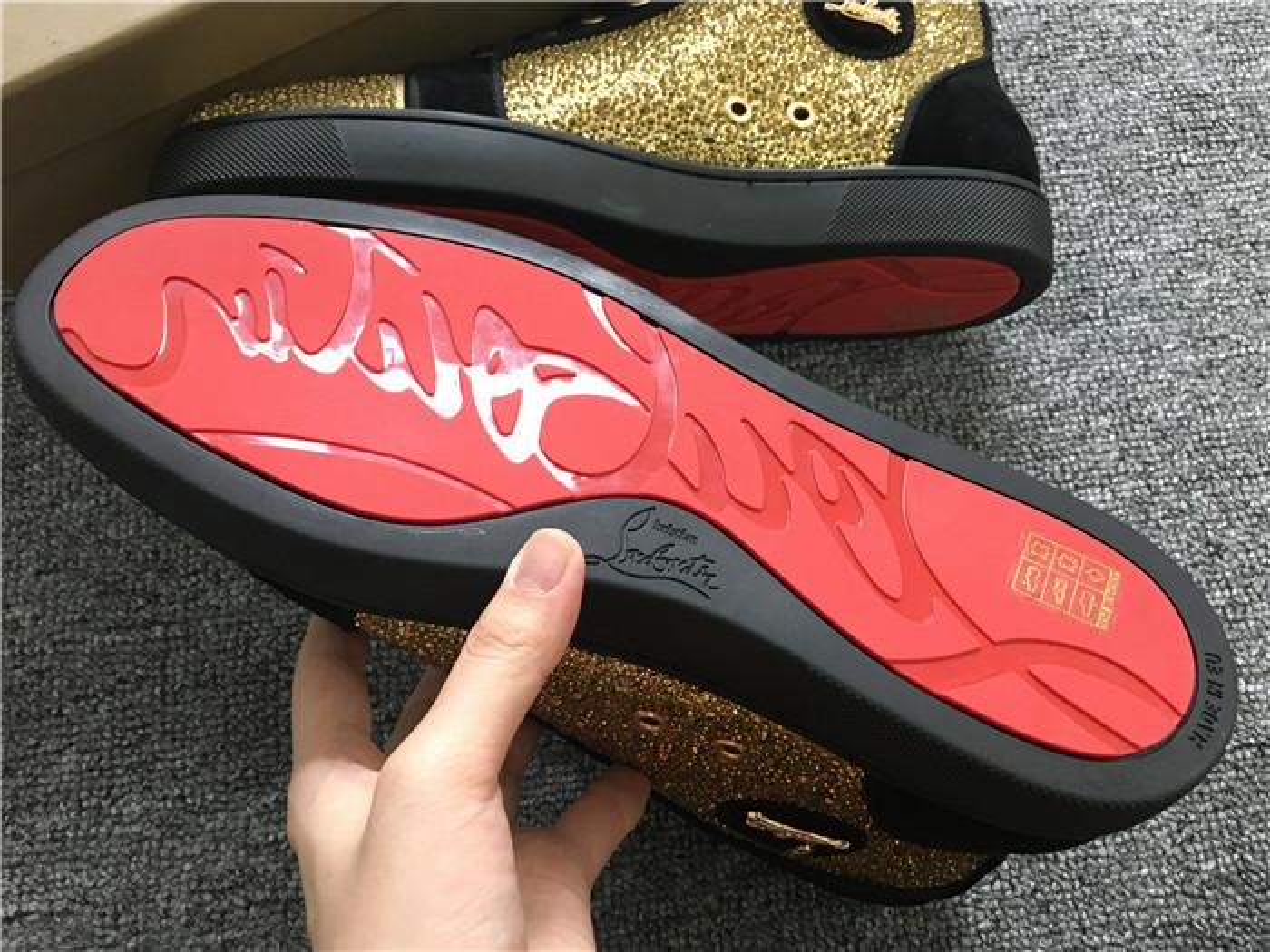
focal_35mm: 29
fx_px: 1064
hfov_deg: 61.7
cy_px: 476
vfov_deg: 48.2
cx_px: 635
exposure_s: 1/20
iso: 200
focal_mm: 4.15
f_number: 2.2
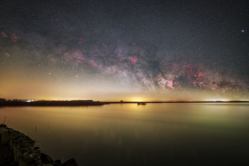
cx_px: 124
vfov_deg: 53.1
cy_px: 83
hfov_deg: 73.7
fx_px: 166
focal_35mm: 24
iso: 800
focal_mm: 24
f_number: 2.8
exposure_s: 75
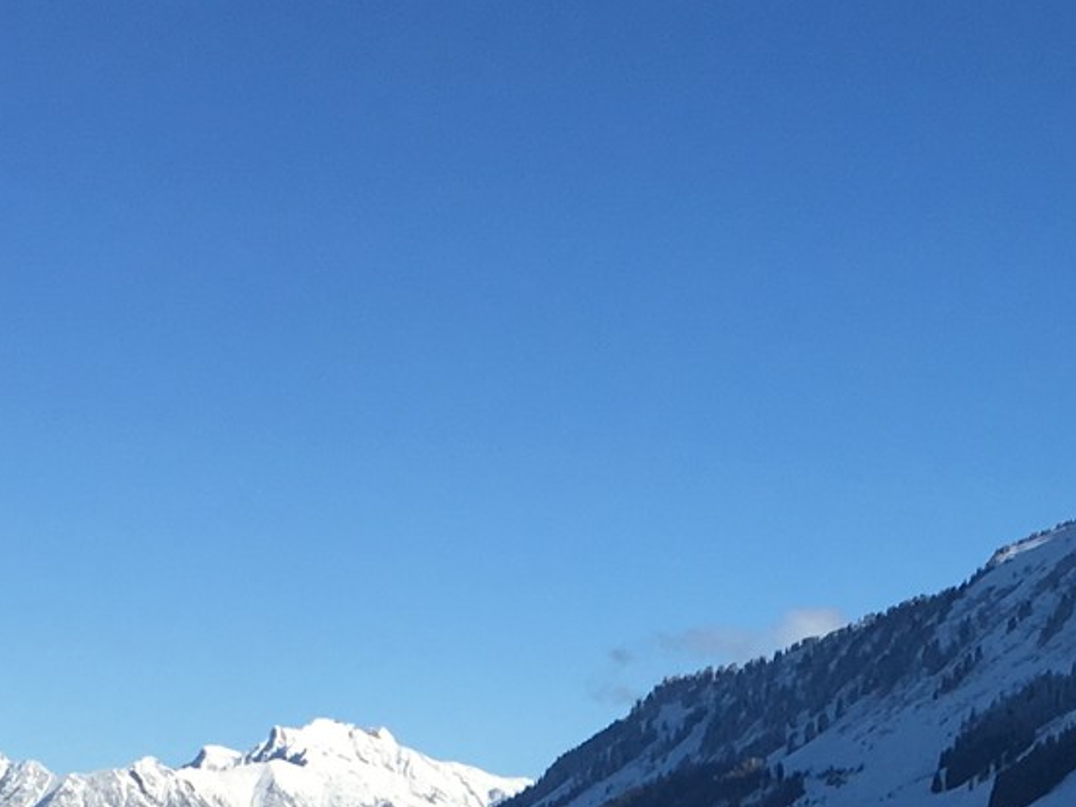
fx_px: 3481
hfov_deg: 17.2
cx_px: 1067
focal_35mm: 112
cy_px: 1331
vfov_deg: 12.4
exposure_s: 1/2564
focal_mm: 4.15
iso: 25
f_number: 2.2
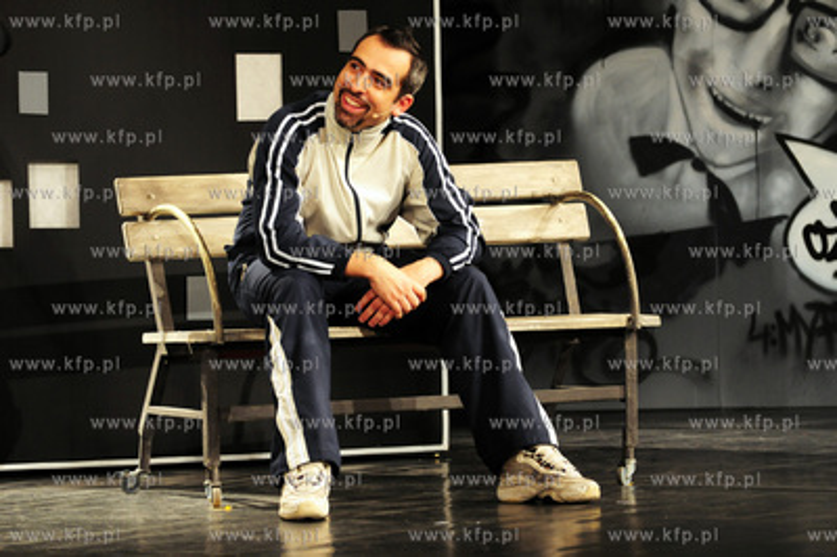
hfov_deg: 12.2
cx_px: 418
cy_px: 278
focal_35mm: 168
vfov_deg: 8.2
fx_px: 3903
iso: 800
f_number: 4.8
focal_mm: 112
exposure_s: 1/100
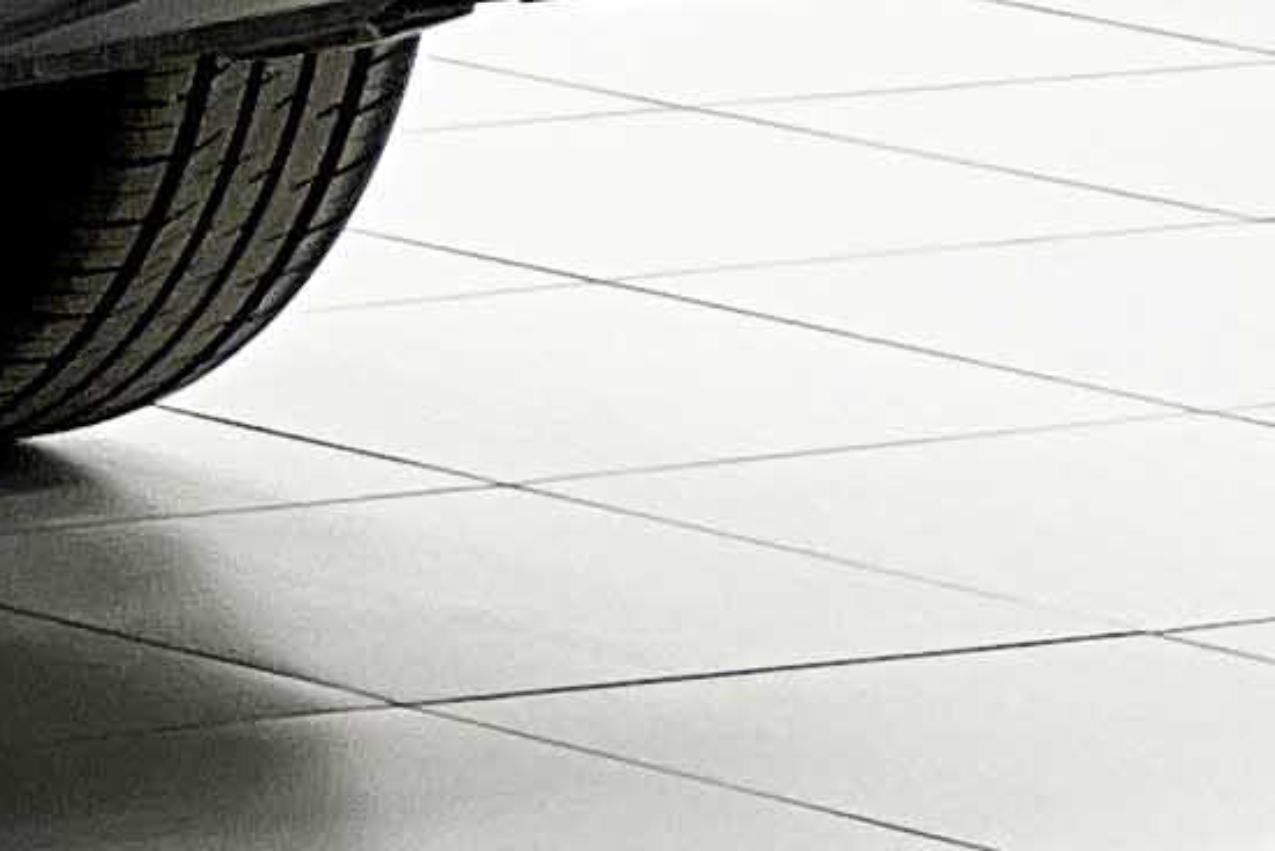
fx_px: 20794
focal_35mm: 587
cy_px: -1171
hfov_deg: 3.4
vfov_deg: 2.3
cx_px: -2545
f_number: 2.8
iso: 25
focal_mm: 9
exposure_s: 1/120
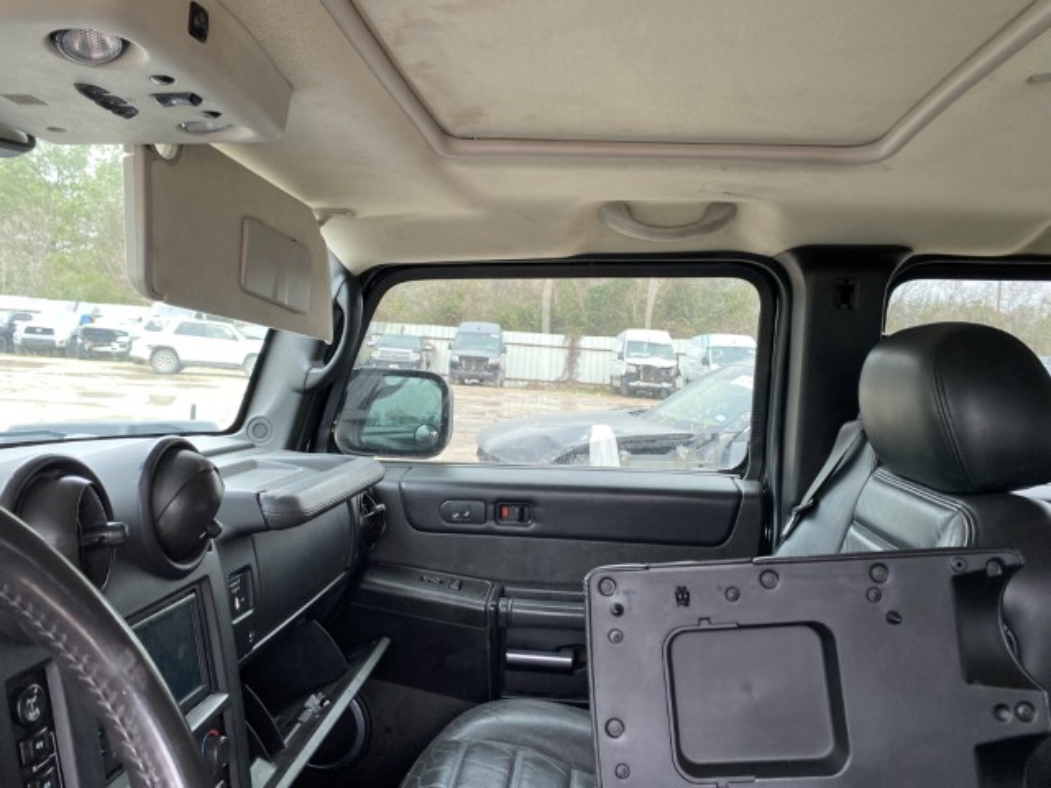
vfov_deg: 53.1
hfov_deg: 67.3
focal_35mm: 26
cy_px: 394
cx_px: 526
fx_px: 789
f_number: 1.8
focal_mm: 4.25
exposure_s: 1/107
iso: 125
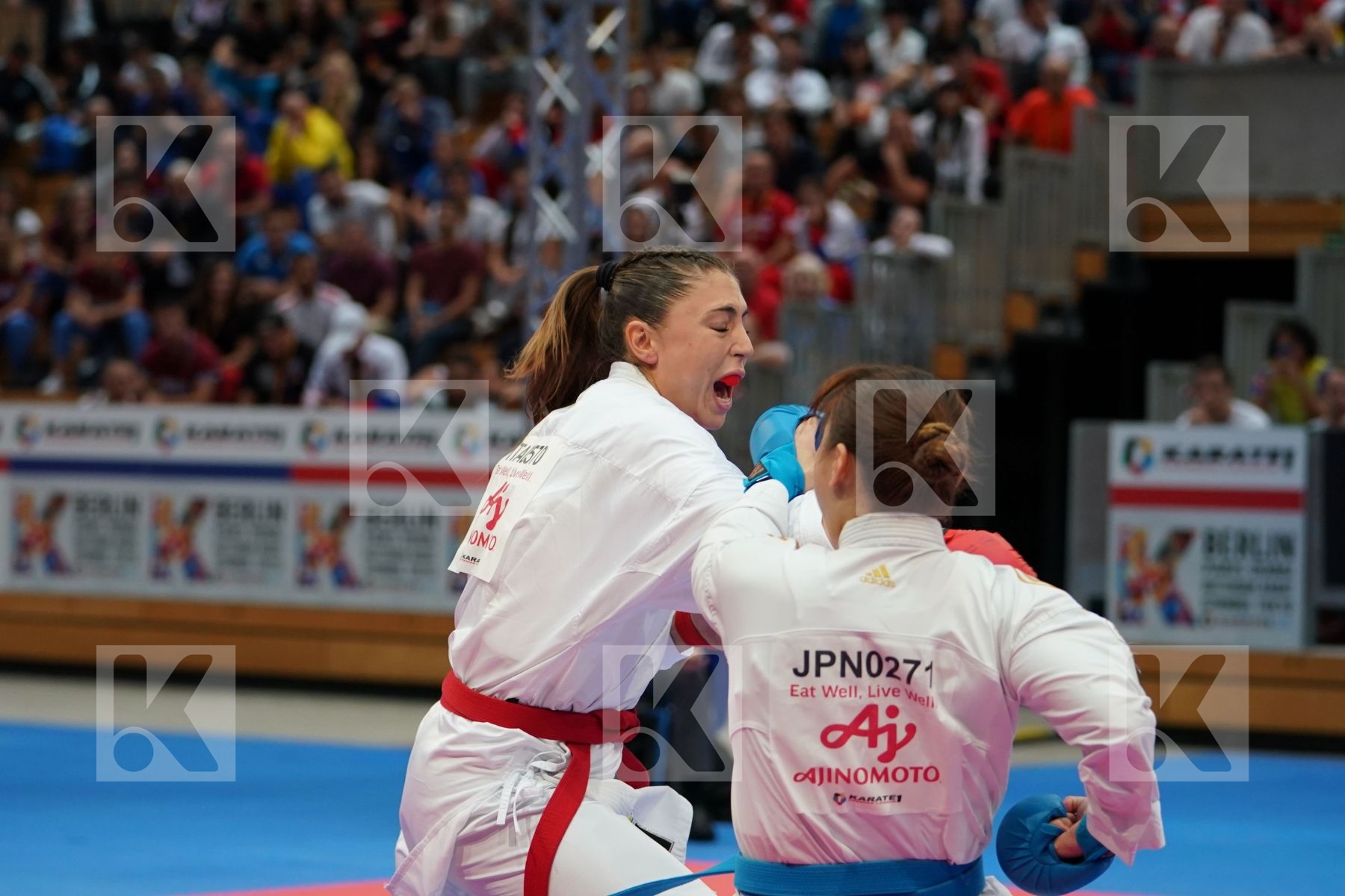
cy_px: 448
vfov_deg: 11.1
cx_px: 672
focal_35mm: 123
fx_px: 4595
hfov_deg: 16.7
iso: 1600
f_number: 2.8
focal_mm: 82
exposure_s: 1/1000
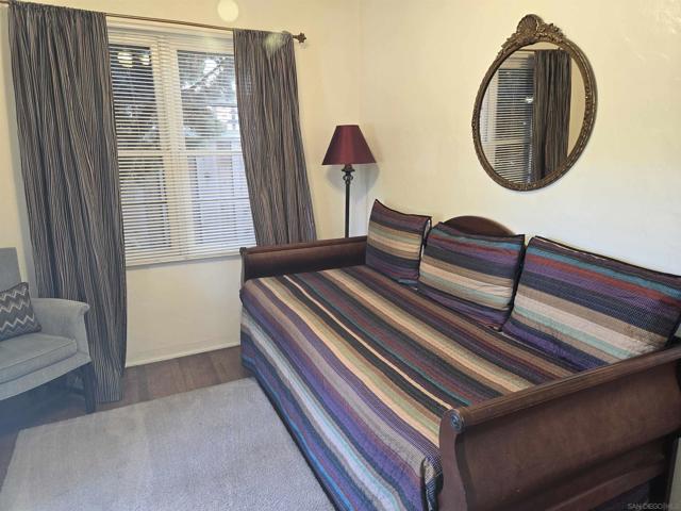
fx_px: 452
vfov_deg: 58.9
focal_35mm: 23
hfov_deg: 73.9
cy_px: 256
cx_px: 340
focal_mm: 5.4
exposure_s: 1/30
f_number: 1.8
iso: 100
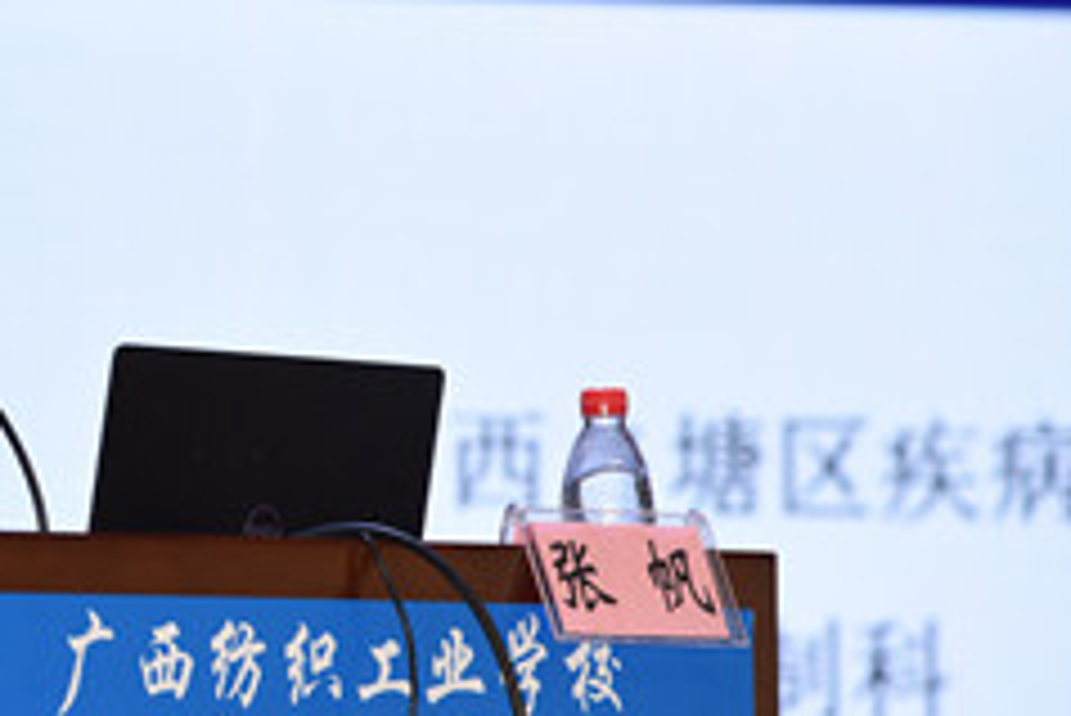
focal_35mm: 277
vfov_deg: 5.0
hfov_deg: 7.4
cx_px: -94
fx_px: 8245
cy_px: 286
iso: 640
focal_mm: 120
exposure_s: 1/250
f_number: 4.5
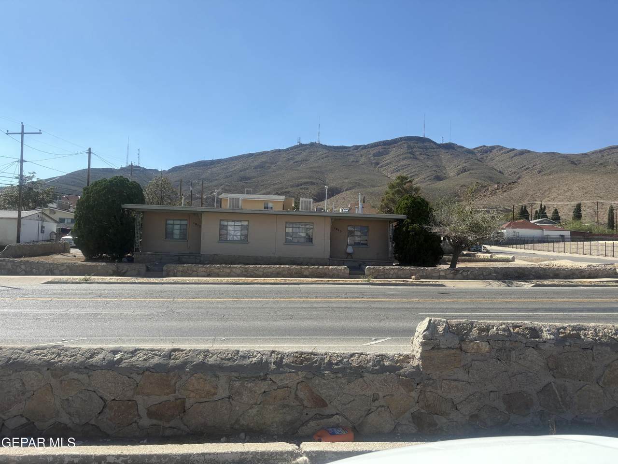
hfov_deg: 67.3
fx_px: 464
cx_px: 309
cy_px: 232
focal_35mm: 26
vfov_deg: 53.1
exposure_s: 1/3831
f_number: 1.6
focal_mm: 5.96
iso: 50
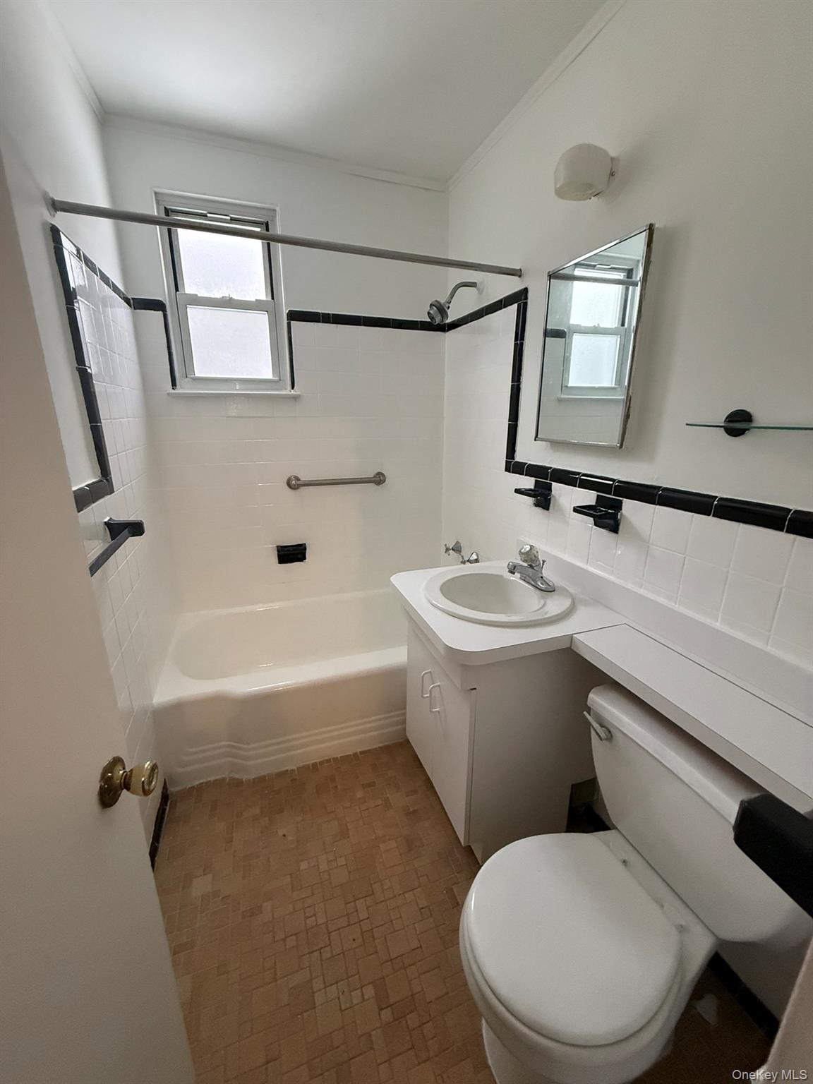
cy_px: 542
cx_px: 406
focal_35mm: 14
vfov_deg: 102.1
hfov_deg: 85.7
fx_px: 438
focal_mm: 2.22
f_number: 2.2
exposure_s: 1/120
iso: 640
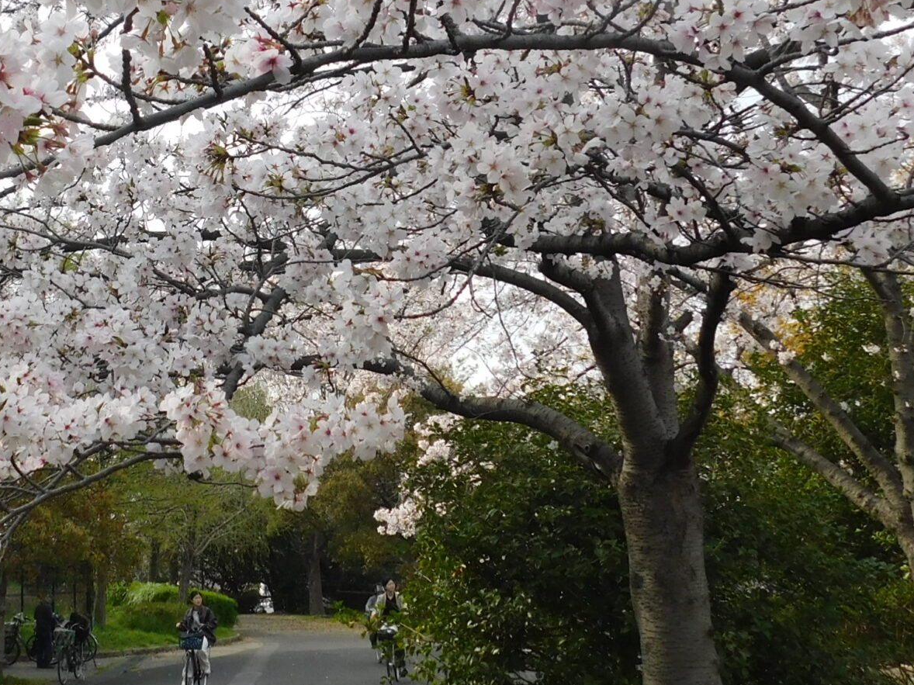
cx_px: 181
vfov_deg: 28.7
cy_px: 188
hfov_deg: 36.9
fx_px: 1320
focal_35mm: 50
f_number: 3
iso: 125
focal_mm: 4
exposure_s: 1/800
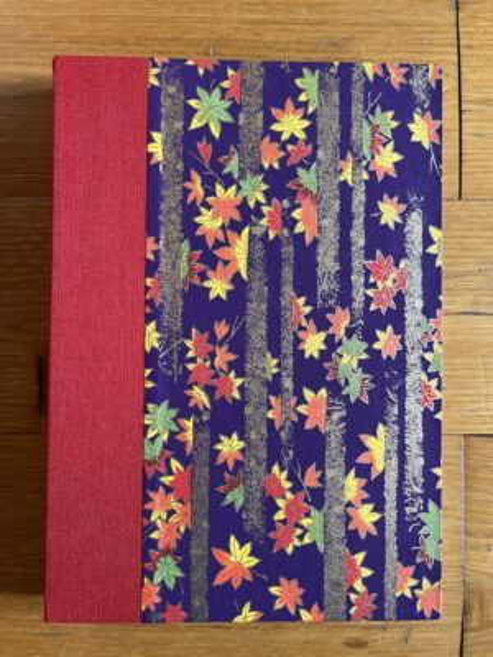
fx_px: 494
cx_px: 246
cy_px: 328
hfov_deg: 53.1
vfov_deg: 67.3
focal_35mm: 26
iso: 125
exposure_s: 1/69
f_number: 1.6
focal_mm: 5.1
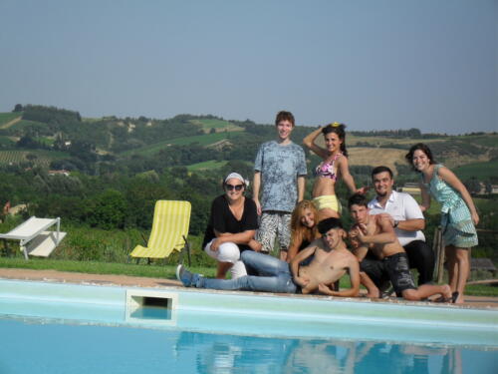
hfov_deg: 18.7
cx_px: 249
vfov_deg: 14.1
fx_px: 1511
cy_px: 187
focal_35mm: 105
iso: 100
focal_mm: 18.9
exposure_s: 1/500
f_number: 5.8
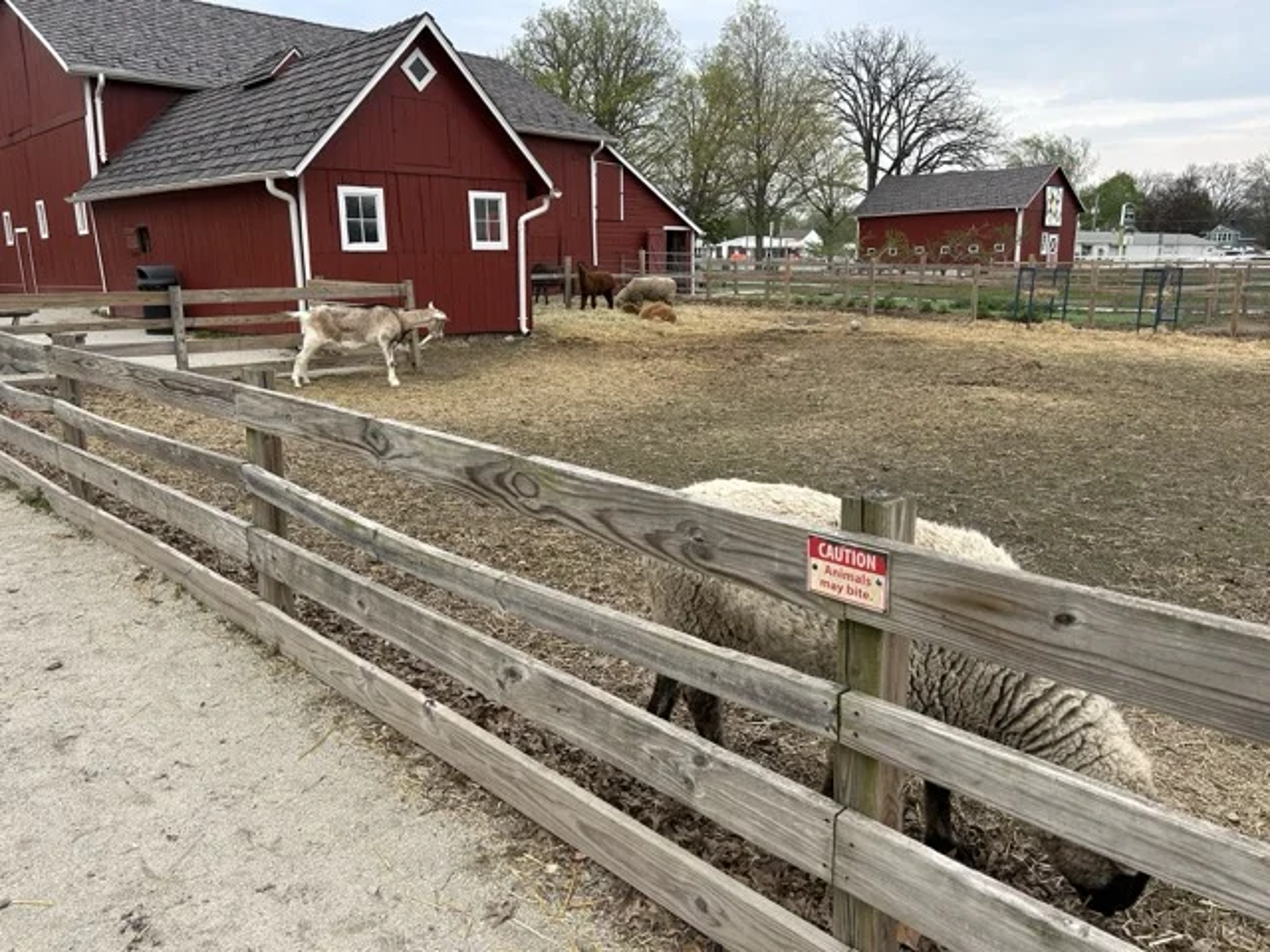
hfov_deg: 67.3
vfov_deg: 53.1
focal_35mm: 26
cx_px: 635
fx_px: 954
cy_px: 476
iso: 50
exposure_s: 1/549
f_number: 1.5
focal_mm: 5.7
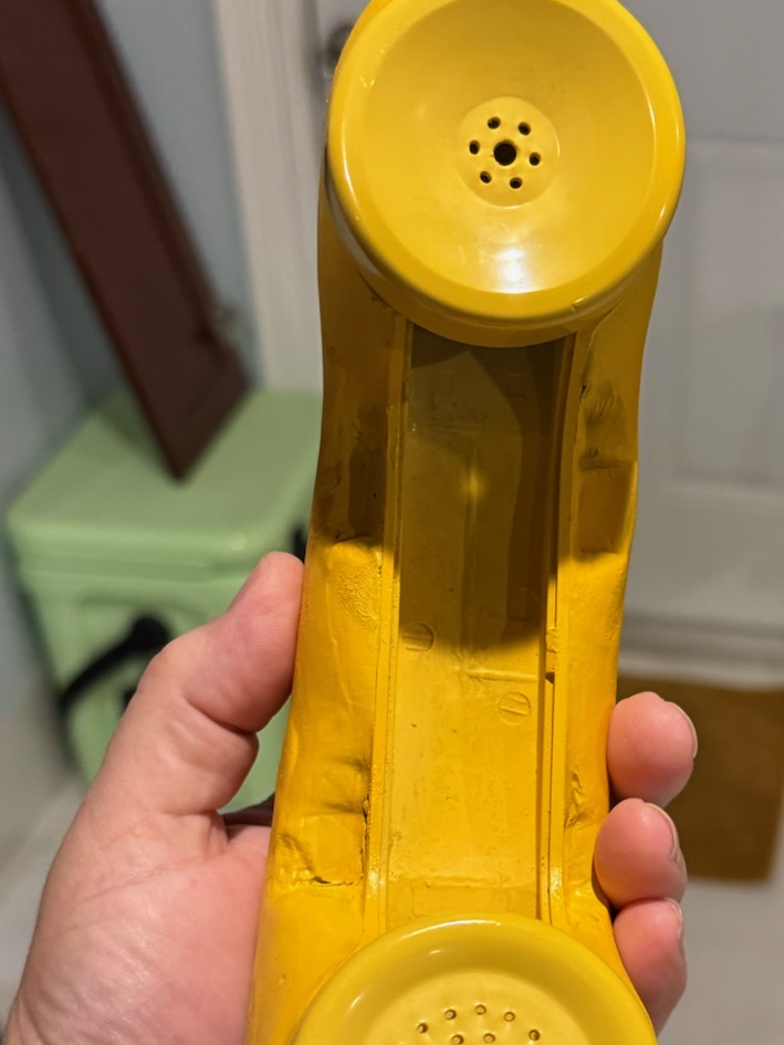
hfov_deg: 27.8
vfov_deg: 36.6
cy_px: 651
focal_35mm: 52
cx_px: 553
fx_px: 1570
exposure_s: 1/60
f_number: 1.78
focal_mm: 6.76
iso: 400
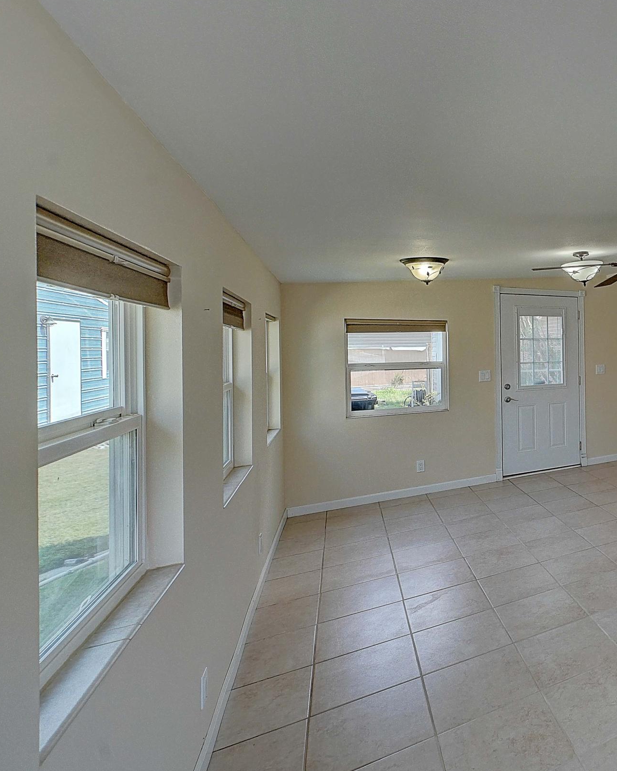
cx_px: 691
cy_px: 335
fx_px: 479
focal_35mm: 21
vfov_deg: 77.2
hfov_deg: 46.5
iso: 400
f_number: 8
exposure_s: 1/60
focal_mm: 12
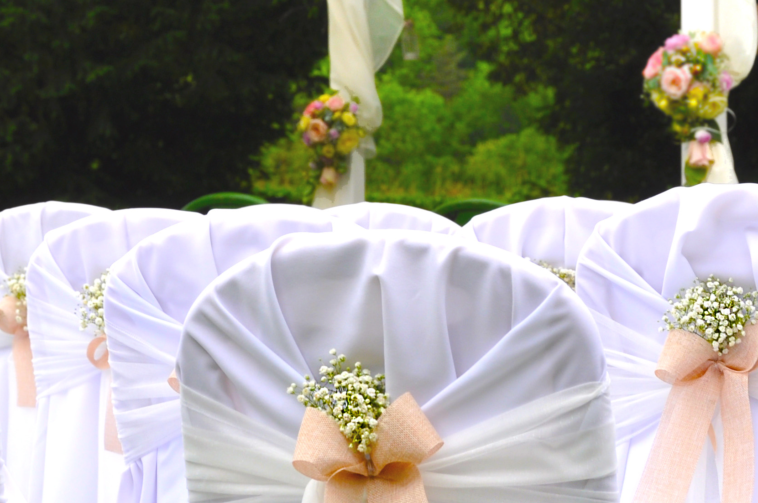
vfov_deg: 7.8
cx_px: 477
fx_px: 3665
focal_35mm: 174
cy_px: 124
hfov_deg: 11.8
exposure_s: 1/320
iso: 160
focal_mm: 45
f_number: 9
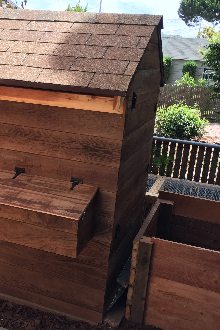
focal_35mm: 41
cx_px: 80
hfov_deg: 32.5
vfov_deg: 47.4
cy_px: 167
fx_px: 376
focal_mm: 4.15
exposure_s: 1/542
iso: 32
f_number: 2.2
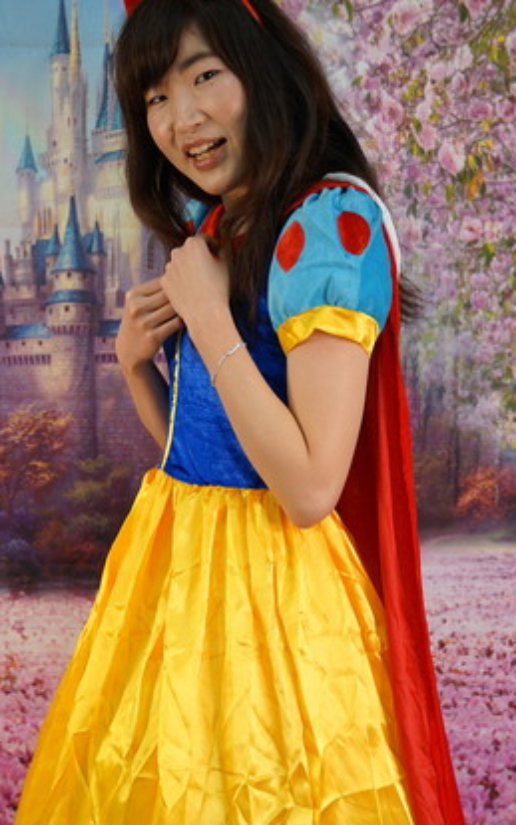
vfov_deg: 38.6
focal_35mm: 52
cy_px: 518
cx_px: 212
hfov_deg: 24.9
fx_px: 1169
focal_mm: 33
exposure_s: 1/60
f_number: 2.8
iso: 125
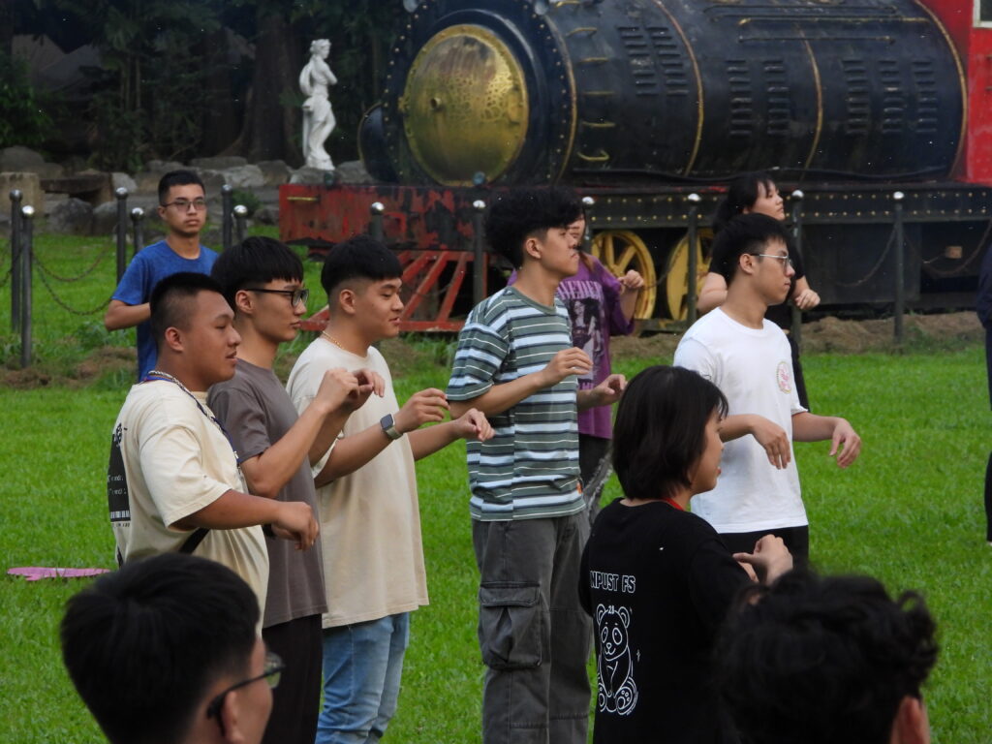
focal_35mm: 255
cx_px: 496
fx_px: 7308
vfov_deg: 5.8
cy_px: 372
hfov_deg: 7.8
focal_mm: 45.8
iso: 400
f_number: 4.5
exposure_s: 1/400
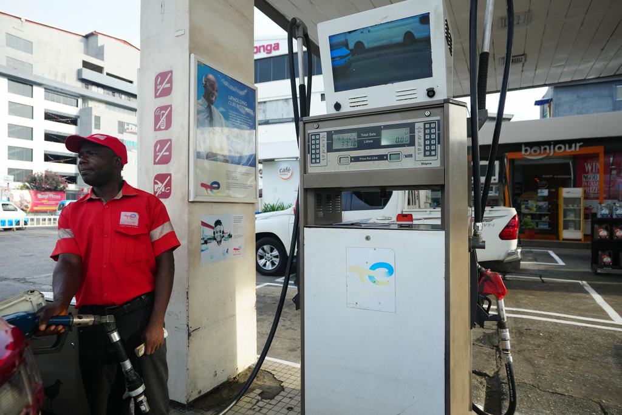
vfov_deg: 61.9
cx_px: 311
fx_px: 346
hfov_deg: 84.0
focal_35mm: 20
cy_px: 208
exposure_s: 1/1250
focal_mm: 20
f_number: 3.5
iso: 800
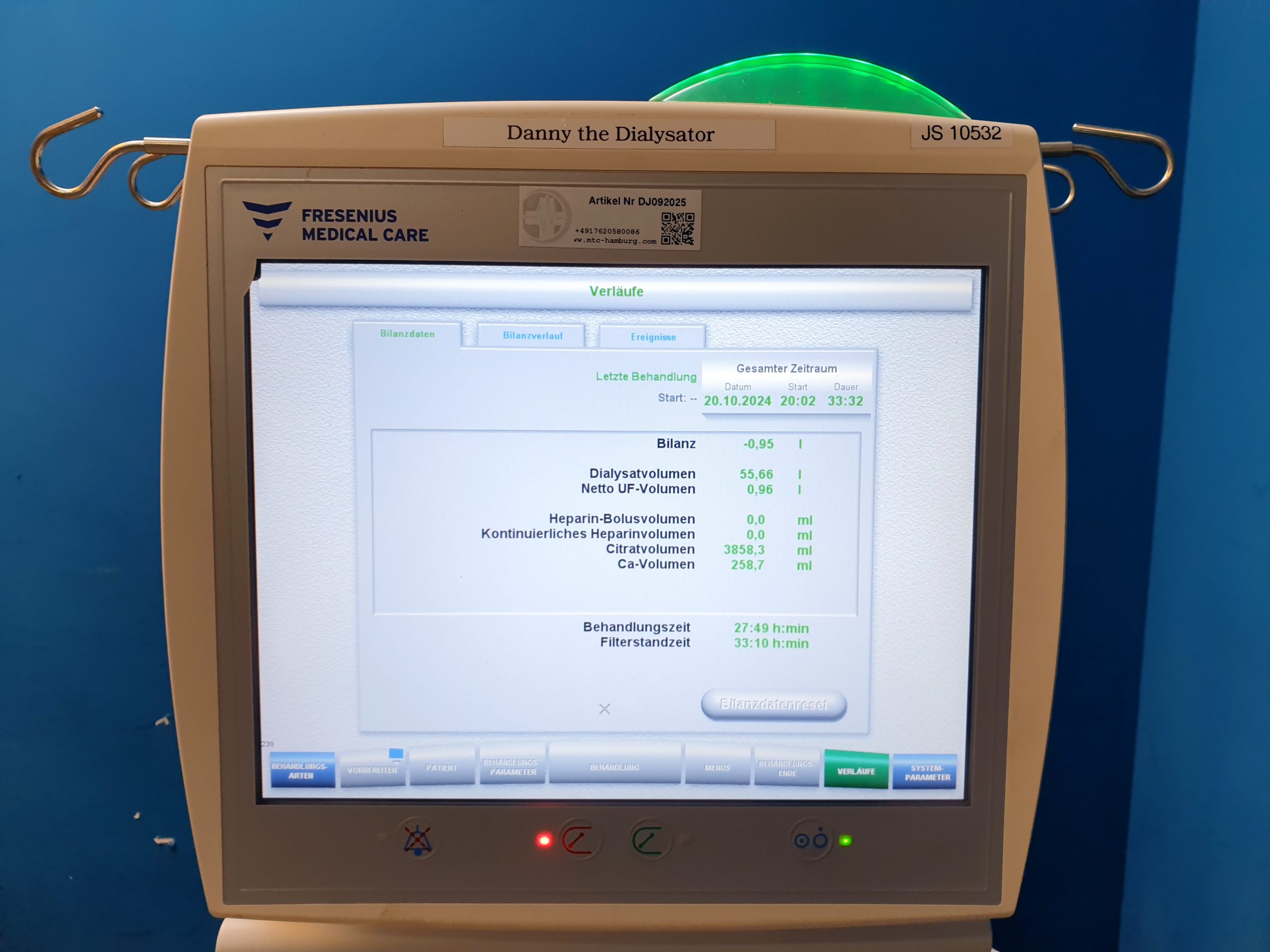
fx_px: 954
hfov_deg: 67.3
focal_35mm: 26
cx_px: 635
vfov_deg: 53.1
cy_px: 476
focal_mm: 4.3
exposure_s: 1/50
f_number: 2.4
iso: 64
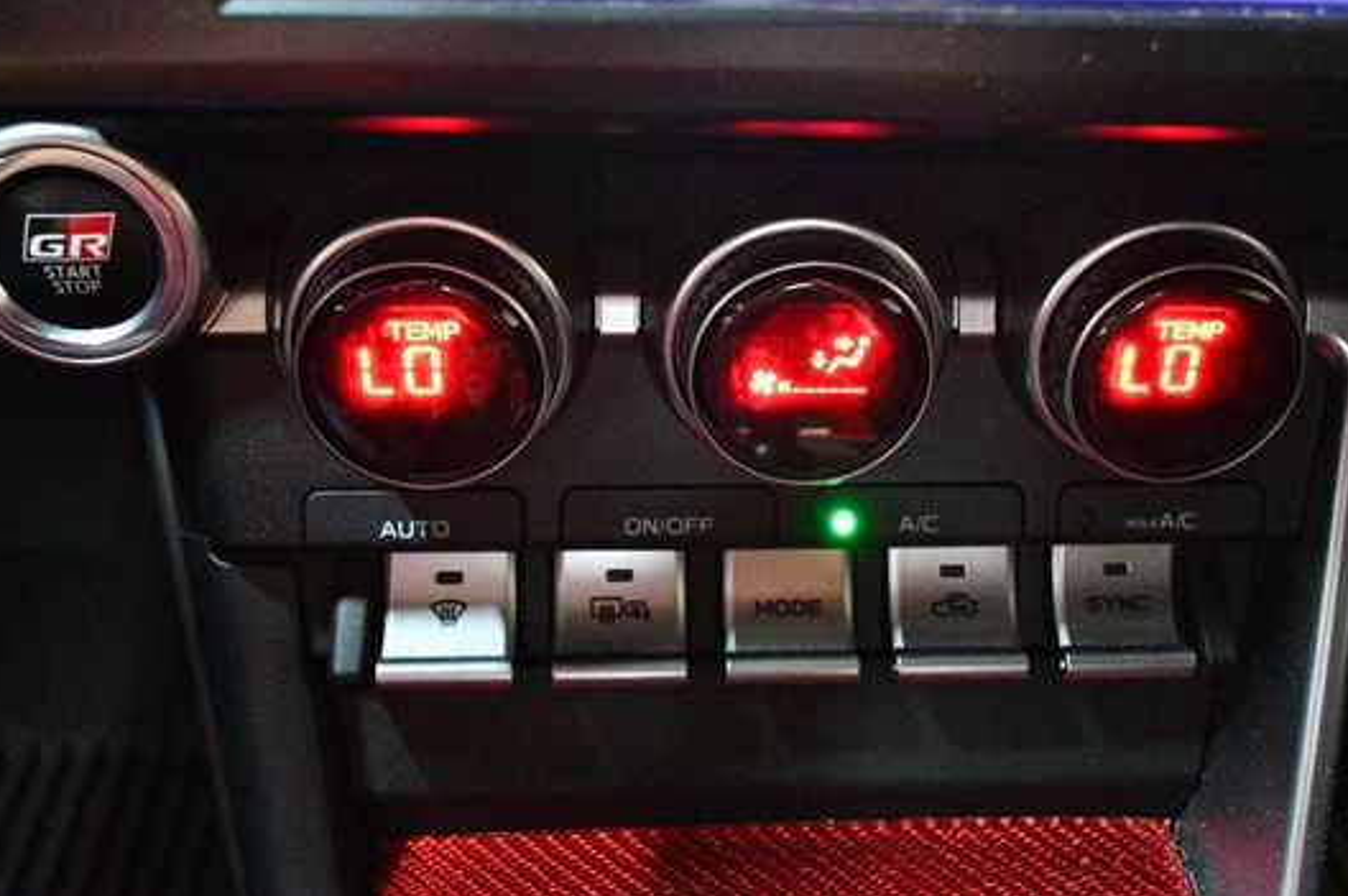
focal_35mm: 40
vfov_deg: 33.3
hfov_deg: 48.4
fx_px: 1496
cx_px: 735
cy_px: 370
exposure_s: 1/25
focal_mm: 22
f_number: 3.8
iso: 12800
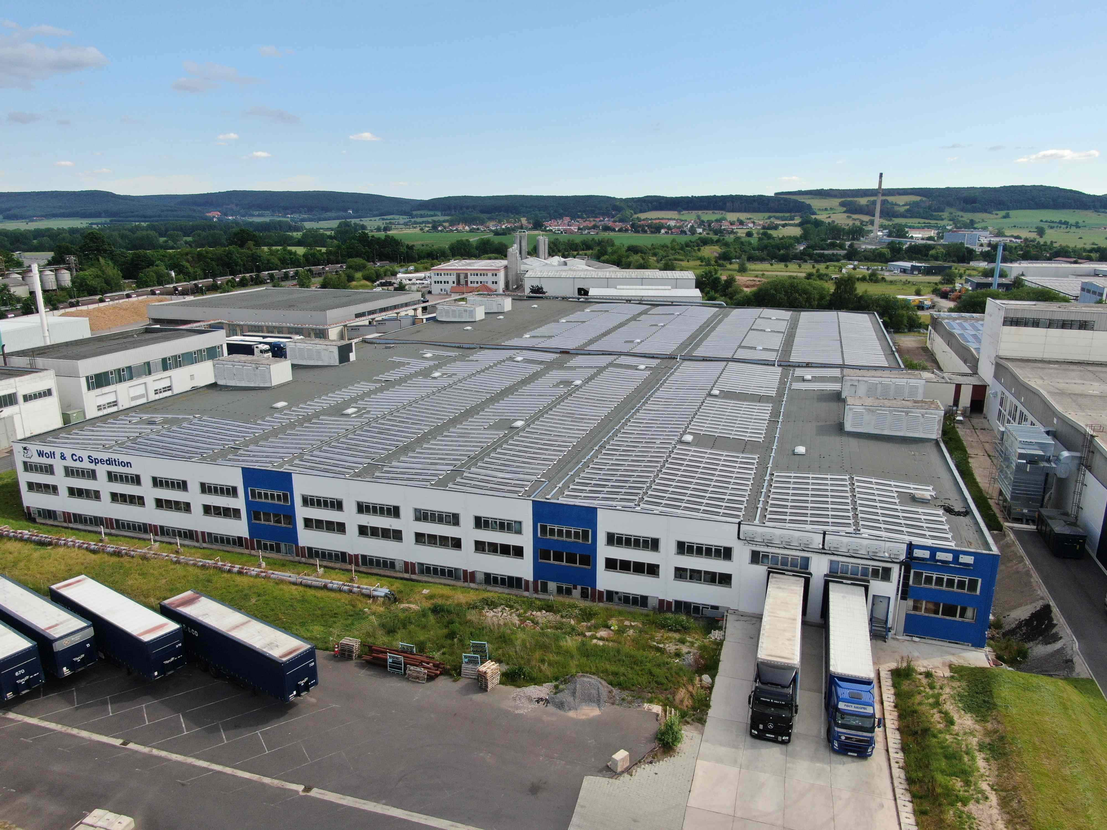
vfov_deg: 56.8
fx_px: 768
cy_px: 415
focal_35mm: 24
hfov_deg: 71.6
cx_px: 554
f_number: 2.8
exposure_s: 1/1000
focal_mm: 4.39
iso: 100
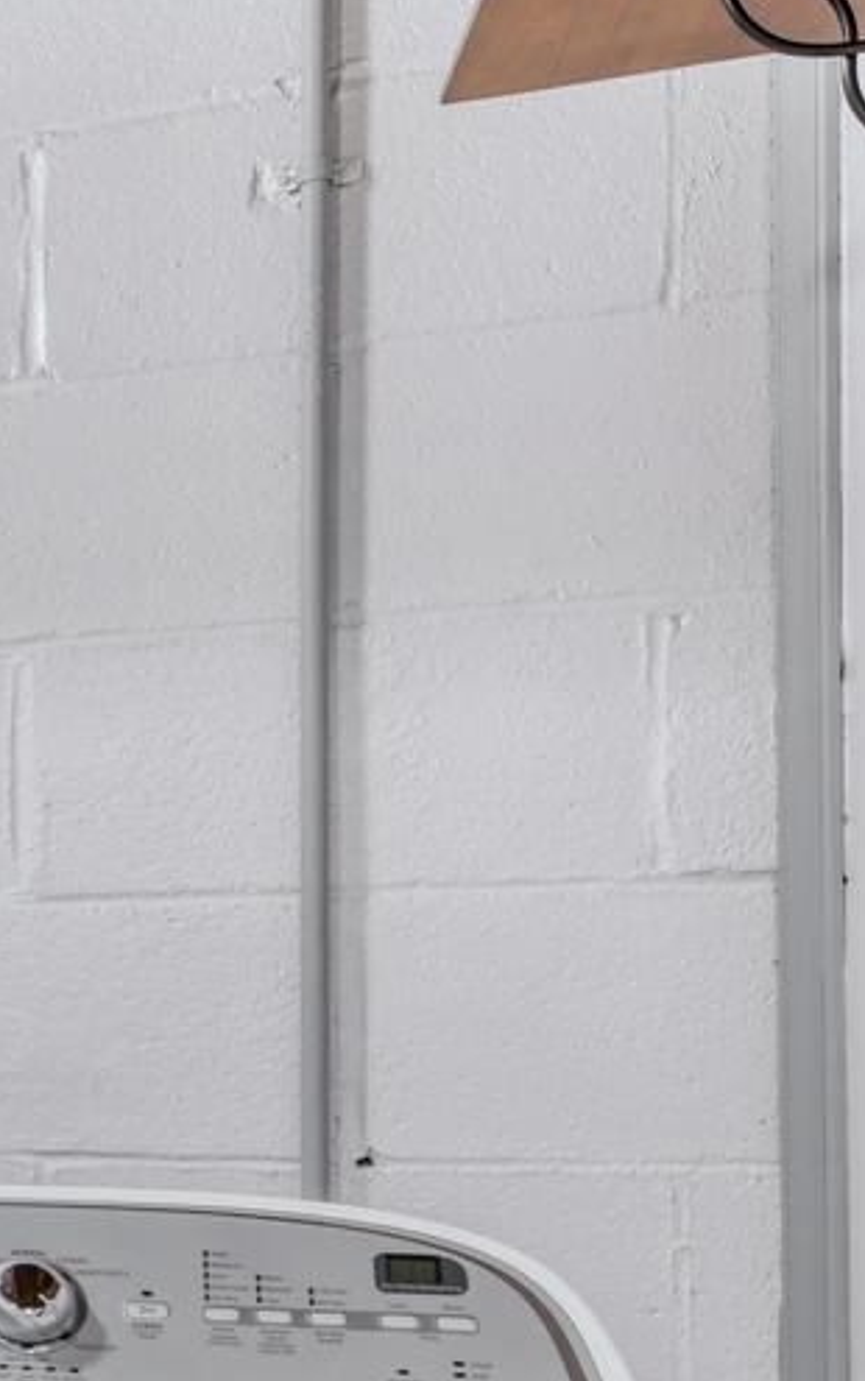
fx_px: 2222
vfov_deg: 33.8
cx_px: -1083
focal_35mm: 59
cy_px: 1034
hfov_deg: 15.3
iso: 400
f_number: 8
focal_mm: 14
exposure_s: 1/80
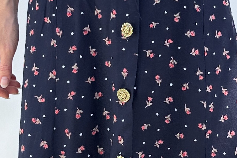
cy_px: 101
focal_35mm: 99
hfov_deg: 20.5
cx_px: 177
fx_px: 652
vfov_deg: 13.8
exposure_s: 1/368
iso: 80
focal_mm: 6.86
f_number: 1.78
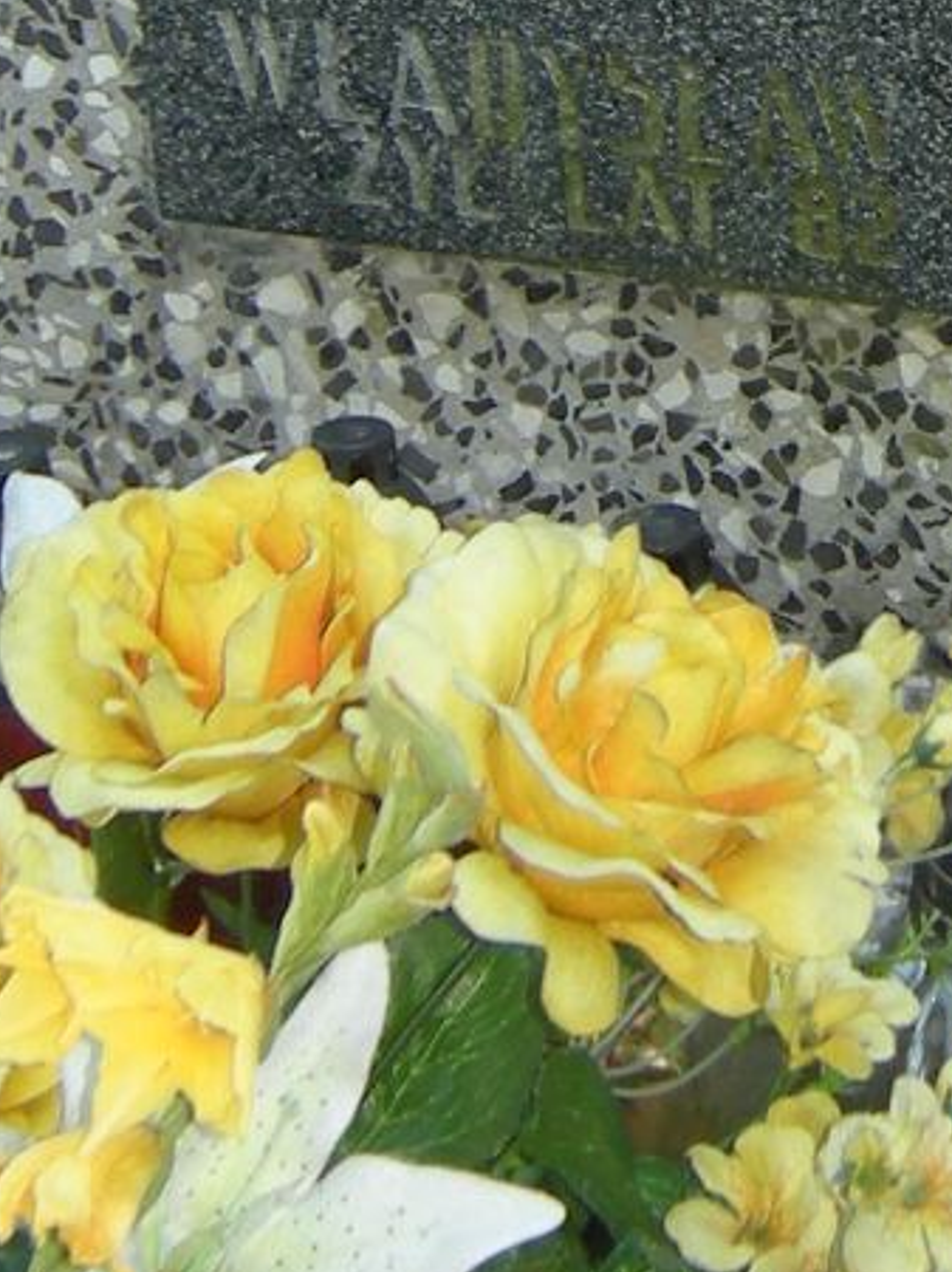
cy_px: -574
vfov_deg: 13.9
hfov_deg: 10.9
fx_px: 4918
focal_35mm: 134
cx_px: 1110
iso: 64
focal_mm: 5.3
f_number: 2.9
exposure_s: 1/65.1
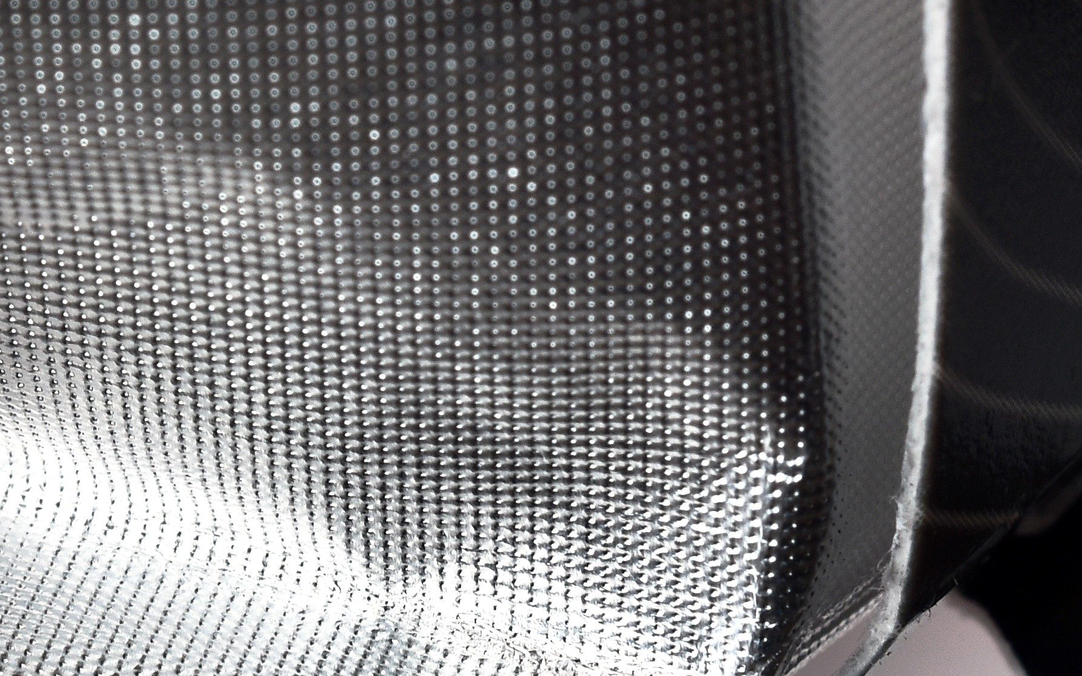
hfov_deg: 9.9
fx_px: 6045
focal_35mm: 205
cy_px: -21
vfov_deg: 6.4
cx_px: -643
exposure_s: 1/13
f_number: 13
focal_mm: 40
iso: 125
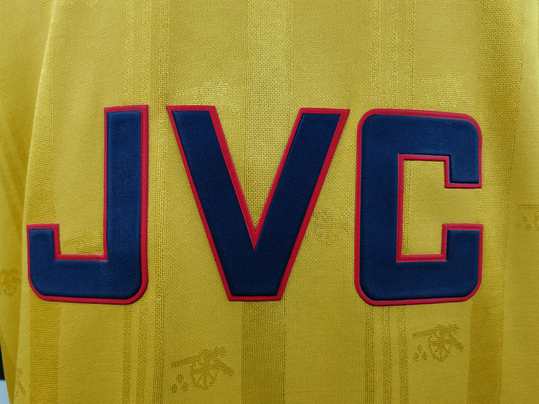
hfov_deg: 67.3
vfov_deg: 53.1
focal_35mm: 26
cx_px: 270
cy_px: 202
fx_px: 405
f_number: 1.8
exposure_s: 1/100
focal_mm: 5.58
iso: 160
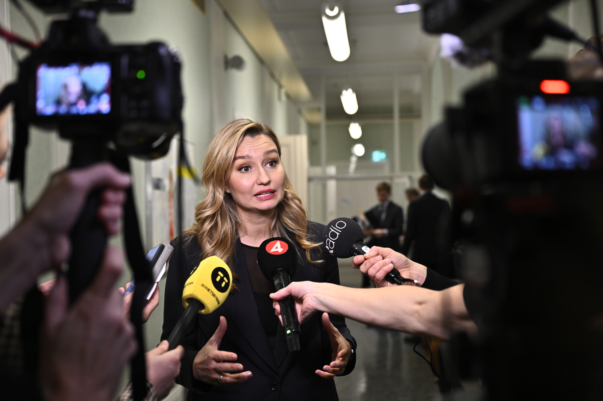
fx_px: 653
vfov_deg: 34.2
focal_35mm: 39
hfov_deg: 49.6
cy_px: 200
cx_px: 302
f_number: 2.8
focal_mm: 39
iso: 1250
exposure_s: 1/160
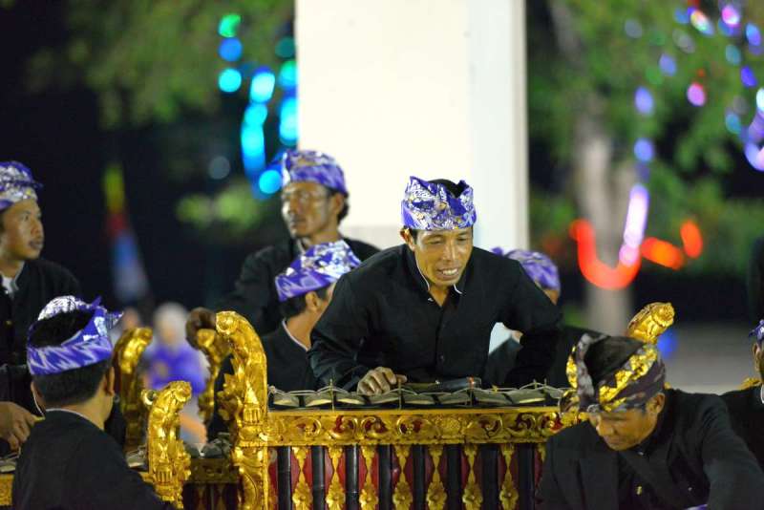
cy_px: 255
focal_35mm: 200
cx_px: 382
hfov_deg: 10.3
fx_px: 4246
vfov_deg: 6.9
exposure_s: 1/40
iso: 6400
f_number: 2.8
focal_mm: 200
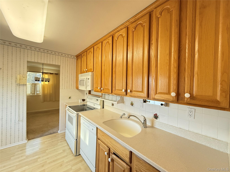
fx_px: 93
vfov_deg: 85.7
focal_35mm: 14
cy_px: 86
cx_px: 115
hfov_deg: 102.1
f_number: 2.2
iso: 500
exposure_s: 1/120
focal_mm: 2.22
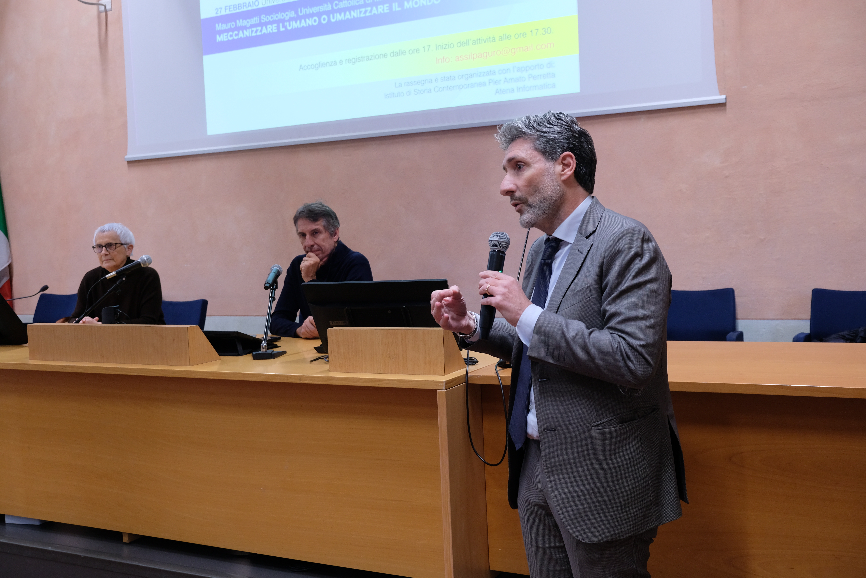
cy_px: 289
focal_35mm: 36
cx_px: 433
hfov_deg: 53.1
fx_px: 866
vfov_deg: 36.9
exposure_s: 1/30
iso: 800
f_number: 3.6
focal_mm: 24.3
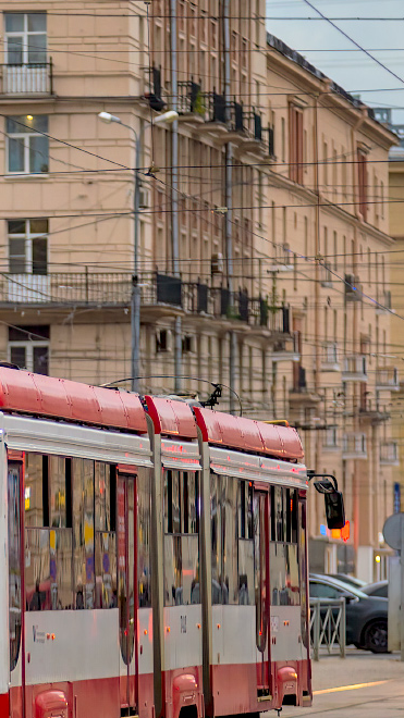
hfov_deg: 4.7
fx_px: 4897
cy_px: 393
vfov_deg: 8.4
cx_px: -142
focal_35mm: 257
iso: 500
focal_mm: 135
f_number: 2.8
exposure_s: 1/800
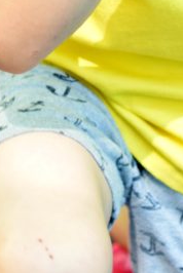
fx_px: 1536
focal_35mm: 202
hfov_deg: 6.8
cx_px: 208
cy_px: -174
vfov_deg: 9.8
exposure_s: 1/640
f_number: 2.2
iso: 500
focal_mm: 35
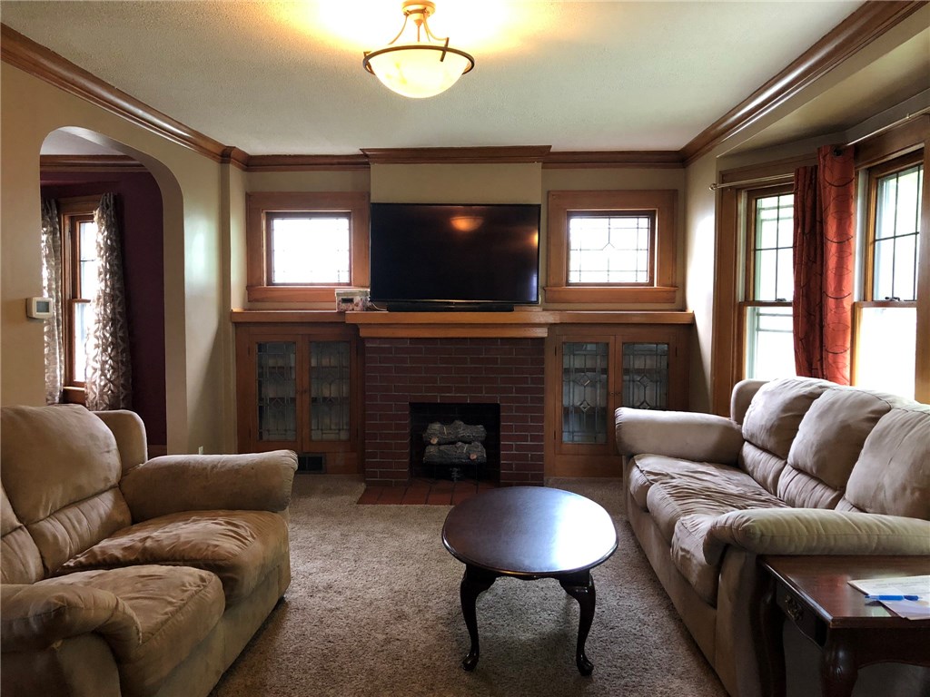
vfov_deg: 49.7
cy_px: 348
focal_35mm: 28
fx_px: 752
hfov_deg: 63.4
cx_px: 465
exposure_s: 1/15
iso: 100
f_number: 1.8
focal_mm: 3.99
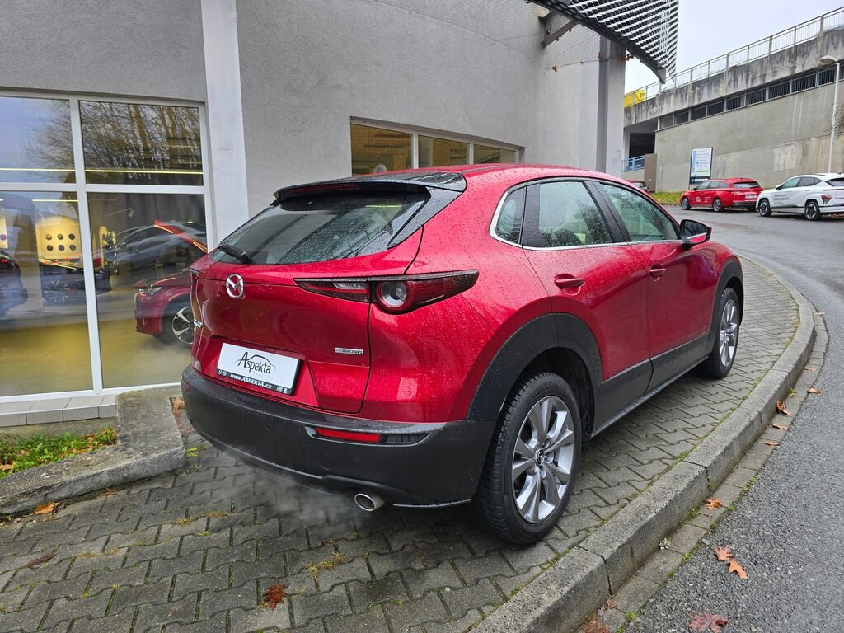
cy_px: 316
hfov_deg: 73.9
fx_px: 561
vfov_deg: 58.9
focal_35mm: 23
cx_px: 422
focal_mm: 6.3
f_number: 1.7
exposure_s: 1/100
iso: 40
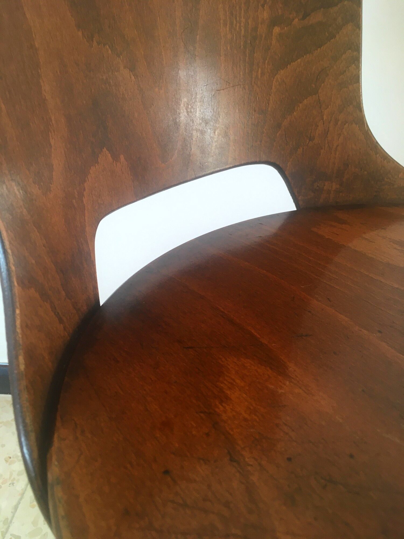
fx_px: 451
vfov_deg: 61.7
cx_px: 202
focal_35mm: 29
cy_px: 270
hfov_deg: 48.2
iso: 80
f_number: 2.2
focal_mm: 4.15
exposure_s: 1/33
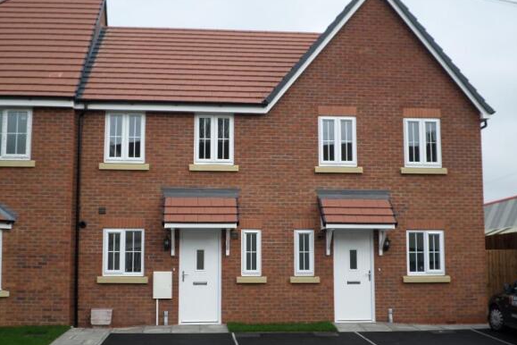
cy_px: 192
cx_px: 259
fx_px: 646
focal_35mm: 45
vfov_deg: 29.8
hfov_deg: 43.6
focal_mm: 7.8
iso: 80
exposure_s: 1/250
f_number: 3.2
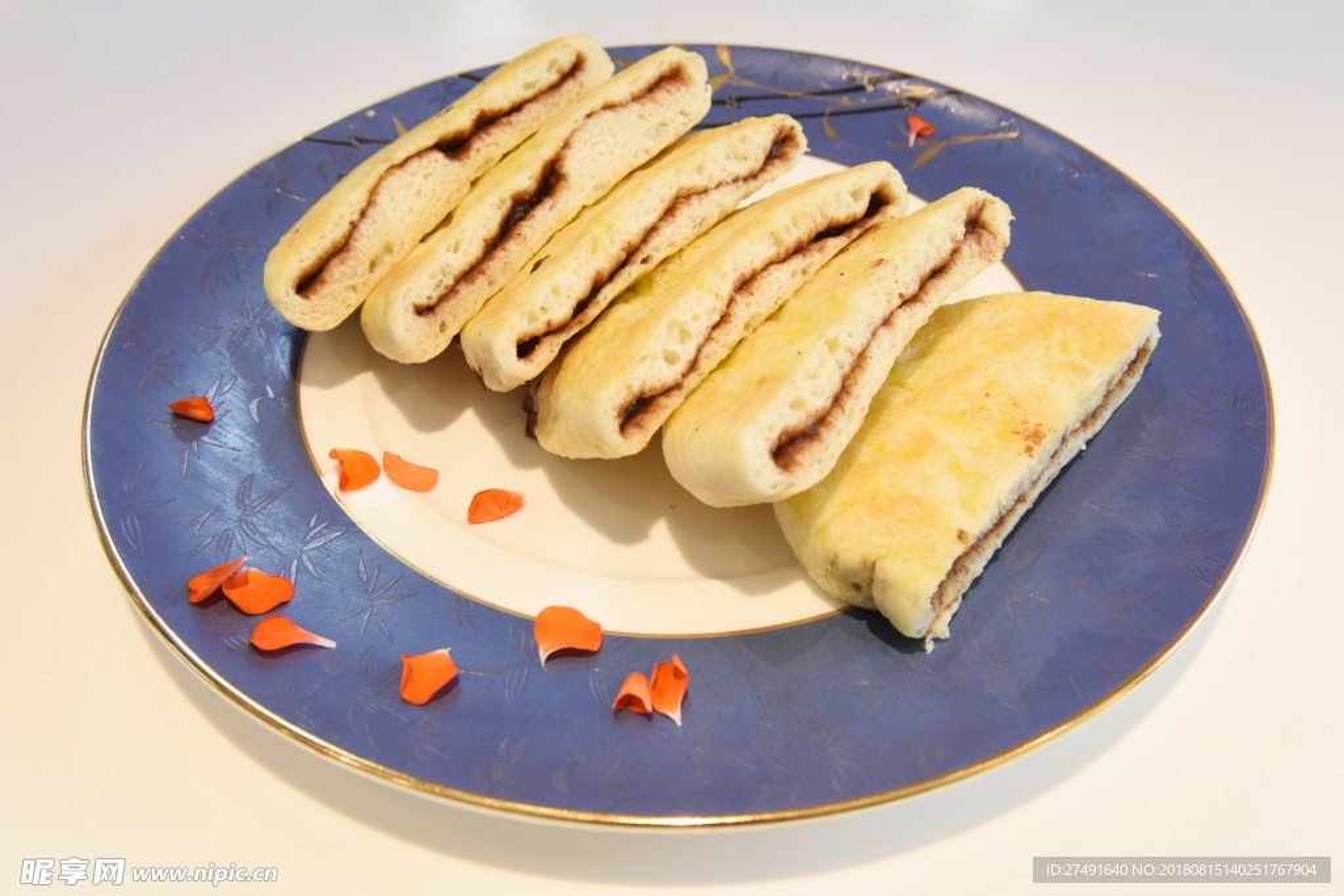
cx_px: 672
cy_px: 448
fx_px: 1195
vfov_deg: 41.1
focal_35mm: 32
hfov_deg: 58.7
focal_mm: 32
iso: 2500
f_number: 9
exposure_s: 1/250
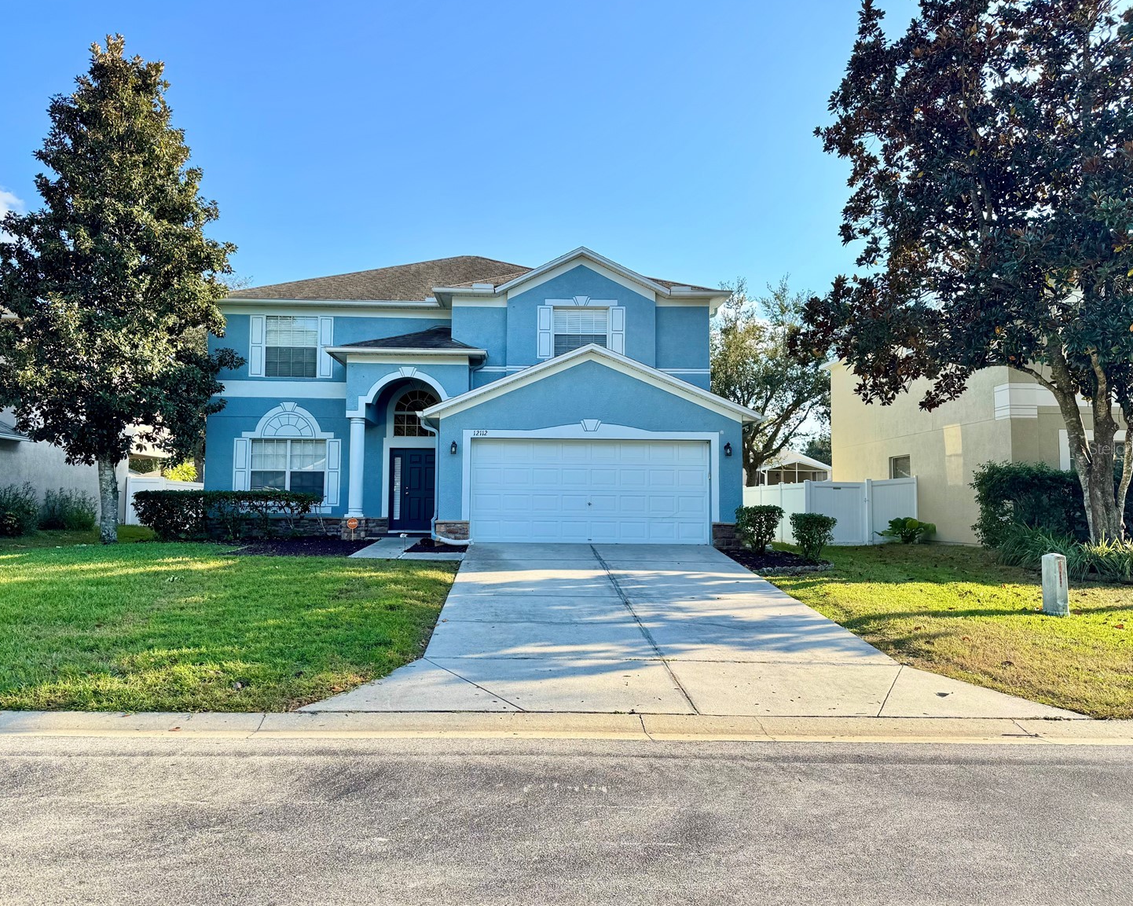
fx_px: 872
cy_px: 448
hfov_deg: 66.0
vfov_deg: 54.9
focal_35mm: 26
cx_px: 534
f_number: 1.78
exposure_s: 1/1395
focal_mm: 6.76
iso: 80
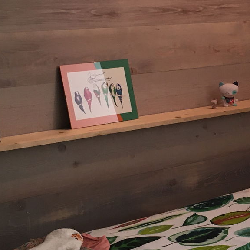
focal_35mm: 95
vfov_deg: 18.3
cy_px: 144
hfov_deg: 17.5
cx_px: 294
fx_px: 776
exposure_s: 1/33
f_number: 2.2
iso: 100
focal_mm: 4.15
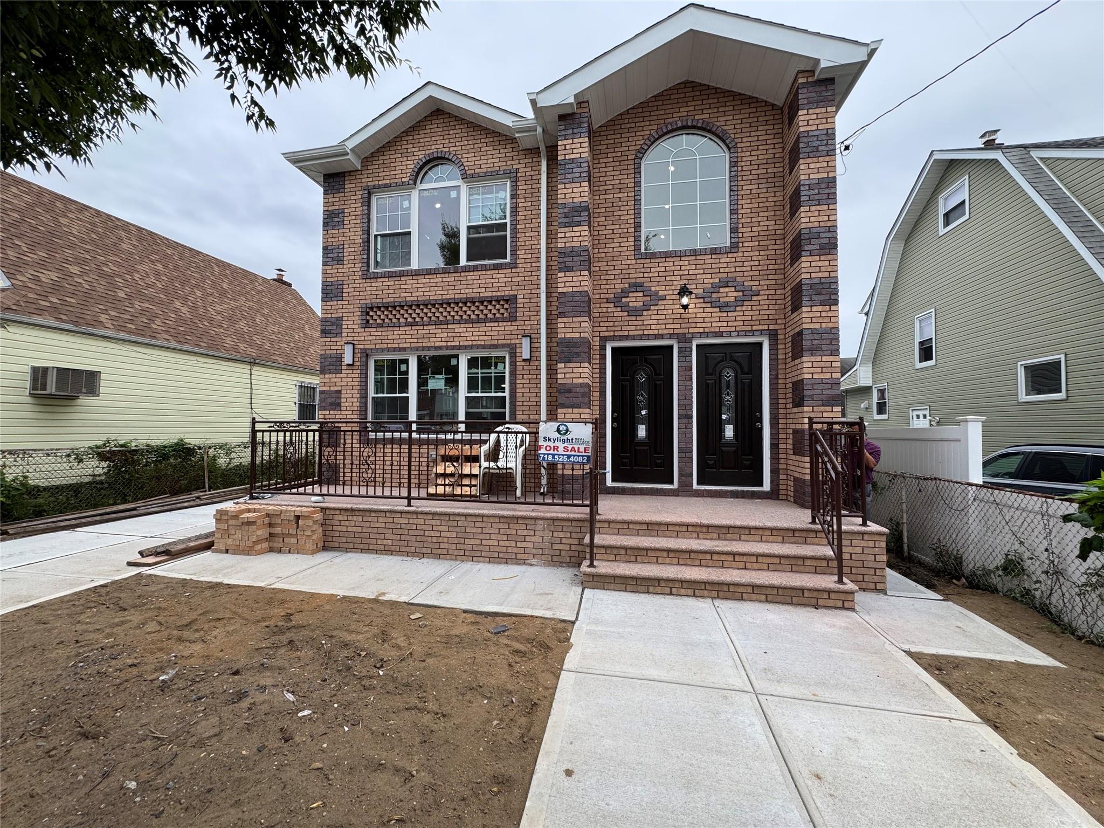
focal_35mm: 14
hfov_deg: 102.1
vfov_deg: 85.7
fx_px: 446
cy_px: 414
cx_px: 552
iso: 40
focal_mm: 2.22
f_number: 2.2
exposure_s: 1/224
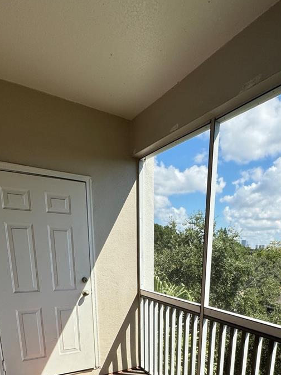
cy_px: 320
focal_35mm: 25
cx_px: 173
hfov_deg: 54.4
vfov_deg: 61.3
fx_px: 271
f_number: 2.2
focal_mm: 2.22
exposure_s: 1/831
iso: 50
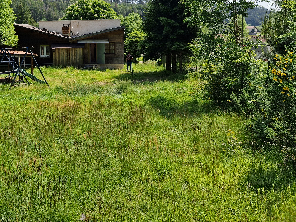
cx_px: 73
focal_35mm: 35
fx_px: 299
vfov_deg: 39.6
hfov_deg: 50.4
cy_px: 55
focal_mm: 5.4
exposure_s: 1/1572
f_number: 1.8
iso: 50
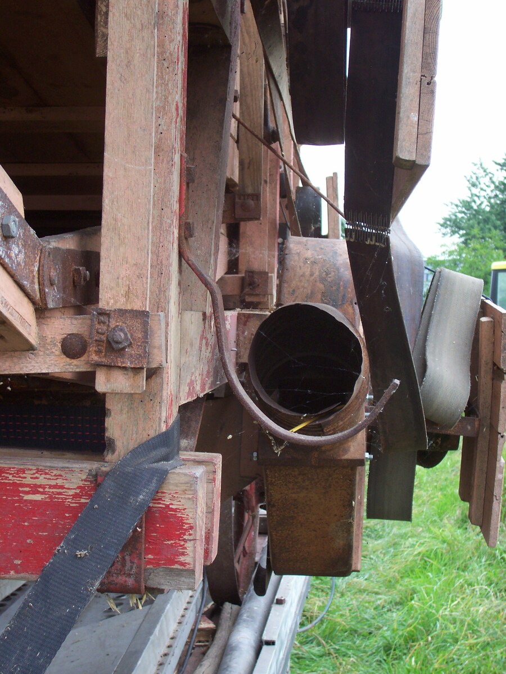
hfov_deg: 22.6
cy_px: 337
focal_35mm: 65
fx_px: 1267
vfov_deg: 29.8
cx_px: 253
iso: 80
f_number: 3.6
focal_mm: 10.8
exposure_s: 1/106
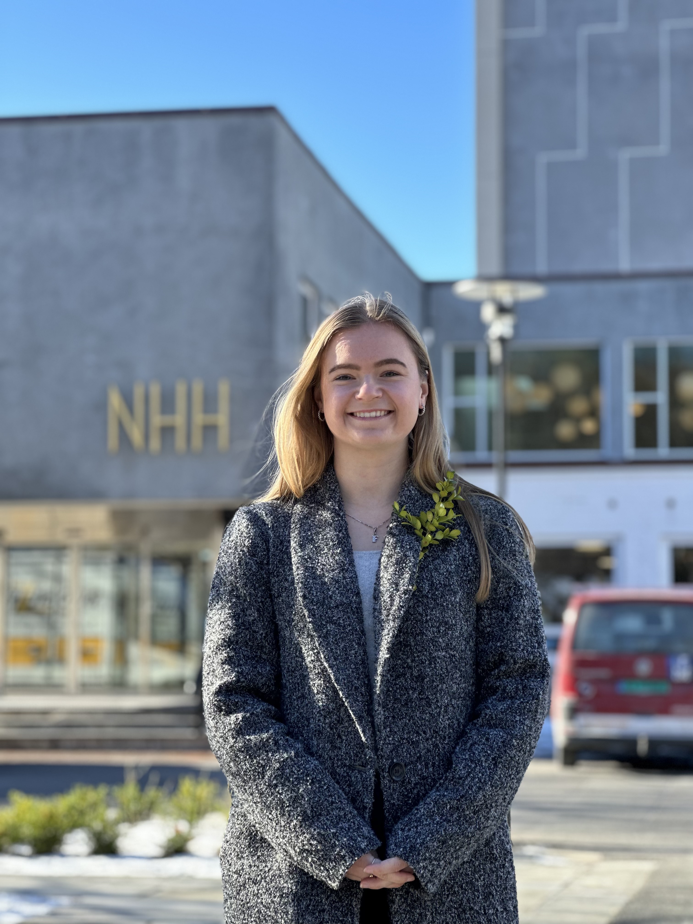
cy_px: 462
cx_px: 346
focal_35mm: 77
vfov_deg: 25.3
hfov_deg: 19.1
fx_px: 2055
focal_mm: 9
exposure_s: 1/121
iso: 32
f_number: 2.8
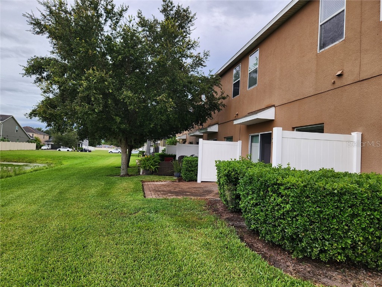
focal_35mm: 23
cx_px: 191
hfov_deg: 73.9
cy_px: 144
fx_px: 254
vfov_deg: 58.9
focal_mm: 5.4
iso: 50
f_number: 1.8
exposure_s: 1/180
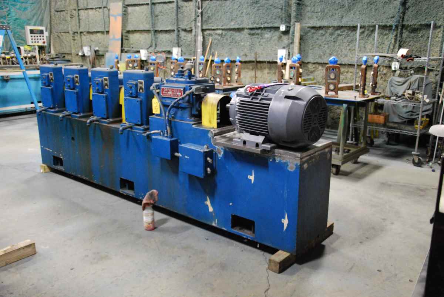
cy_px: 148
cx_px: 222
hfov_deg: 57.2
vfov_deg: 40.1
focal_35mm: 33
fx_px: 407
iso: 1600
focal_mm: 22
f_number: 3.8
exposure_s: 1/15
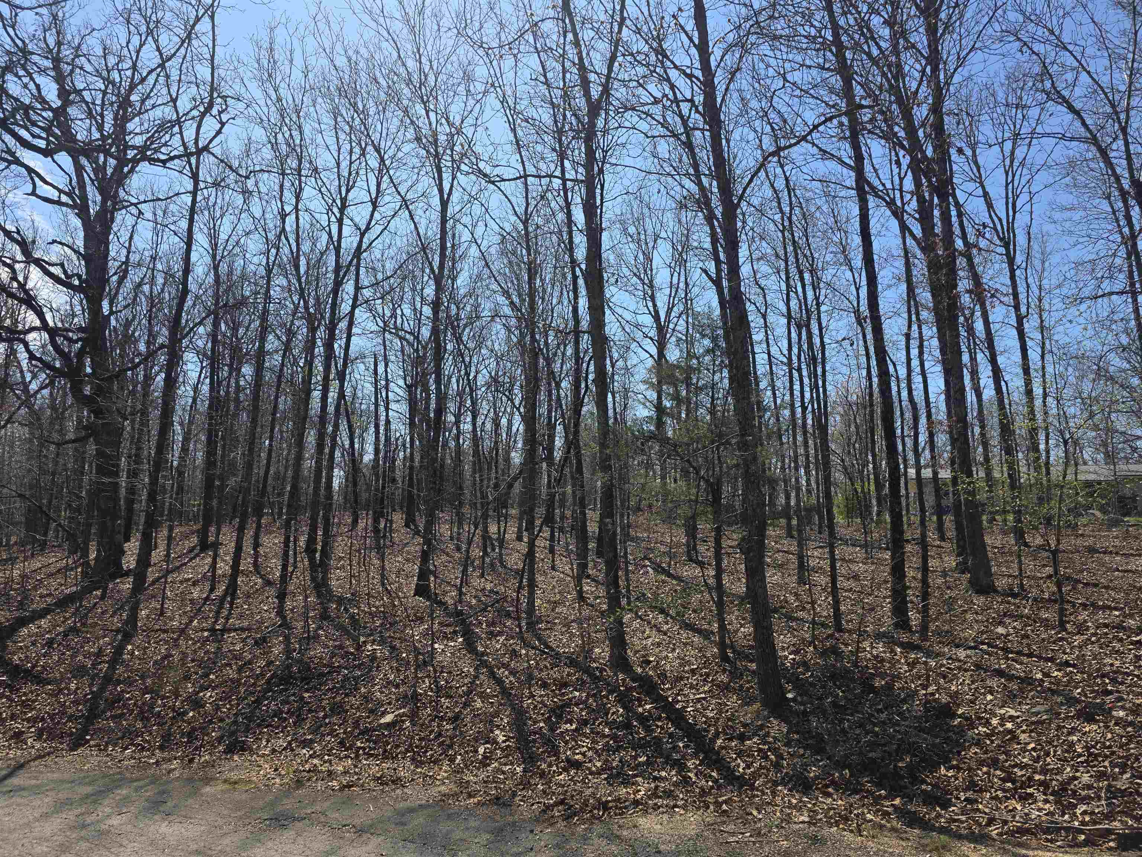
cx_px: 571
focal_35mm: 23
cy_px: 428
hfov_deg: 73.9
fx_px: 759
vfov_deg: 58.9
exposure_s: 1/4766
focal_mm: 6.3
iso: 80
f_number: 1.7
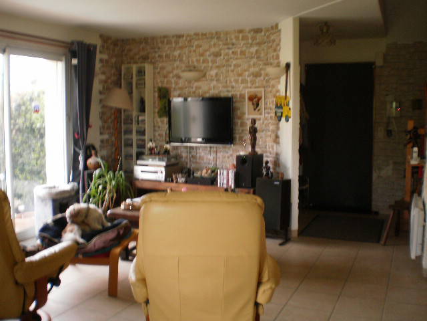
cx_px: 214
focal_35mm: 36
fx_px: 444
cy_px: 160
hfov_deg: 51.4
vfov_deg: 39.7
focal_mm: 6.3
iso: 125
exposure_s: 1/13
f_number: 3.1
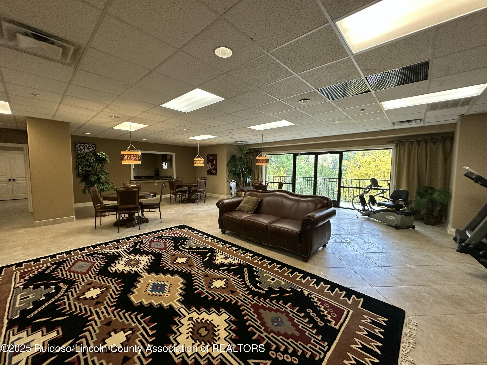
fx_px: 197
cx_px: 244
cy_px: 182
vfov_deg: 85.7
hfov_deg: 102.1
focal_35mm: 14
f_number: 2.2
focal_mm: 2.22
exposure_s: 1/120
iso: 250
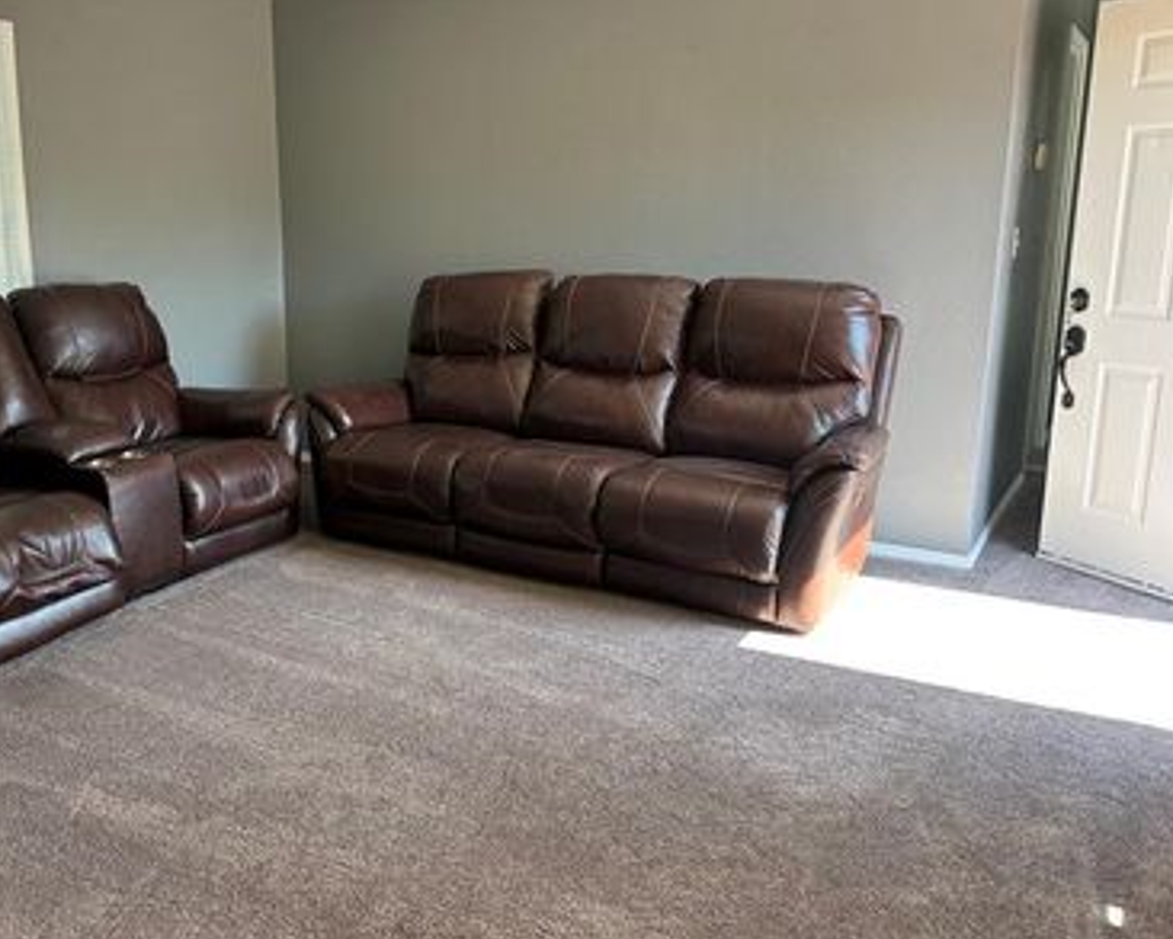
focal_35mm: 32
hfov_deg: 54.7
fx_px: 1111
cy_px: 441
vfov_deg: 45.8
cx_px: 410
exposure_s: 1/121
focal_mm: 6.86
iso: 100
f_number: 1.78
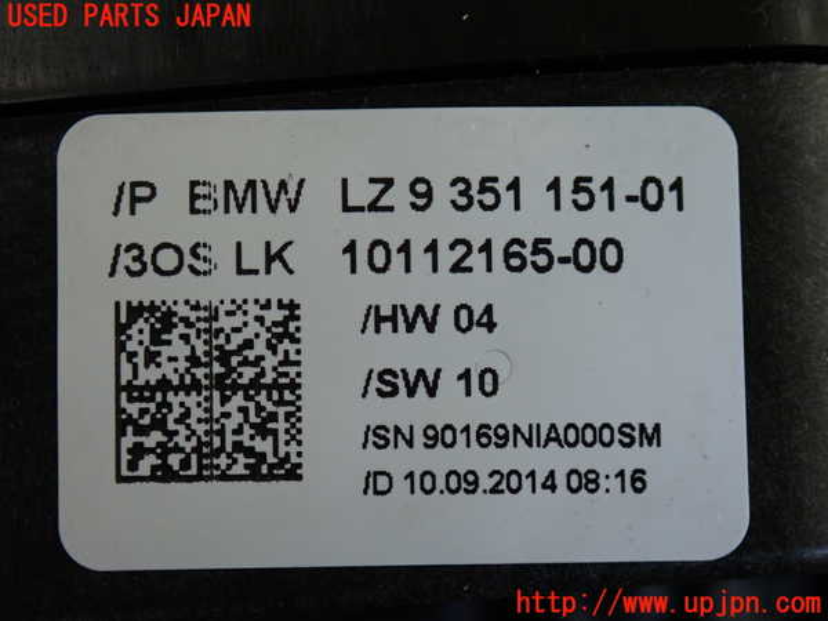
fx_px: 2248
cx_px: 414
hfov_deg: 20.9
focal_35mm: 94
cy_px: 310
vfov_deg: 15.7
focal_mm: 16.79
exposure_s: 1/125
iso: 500
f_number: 4.7
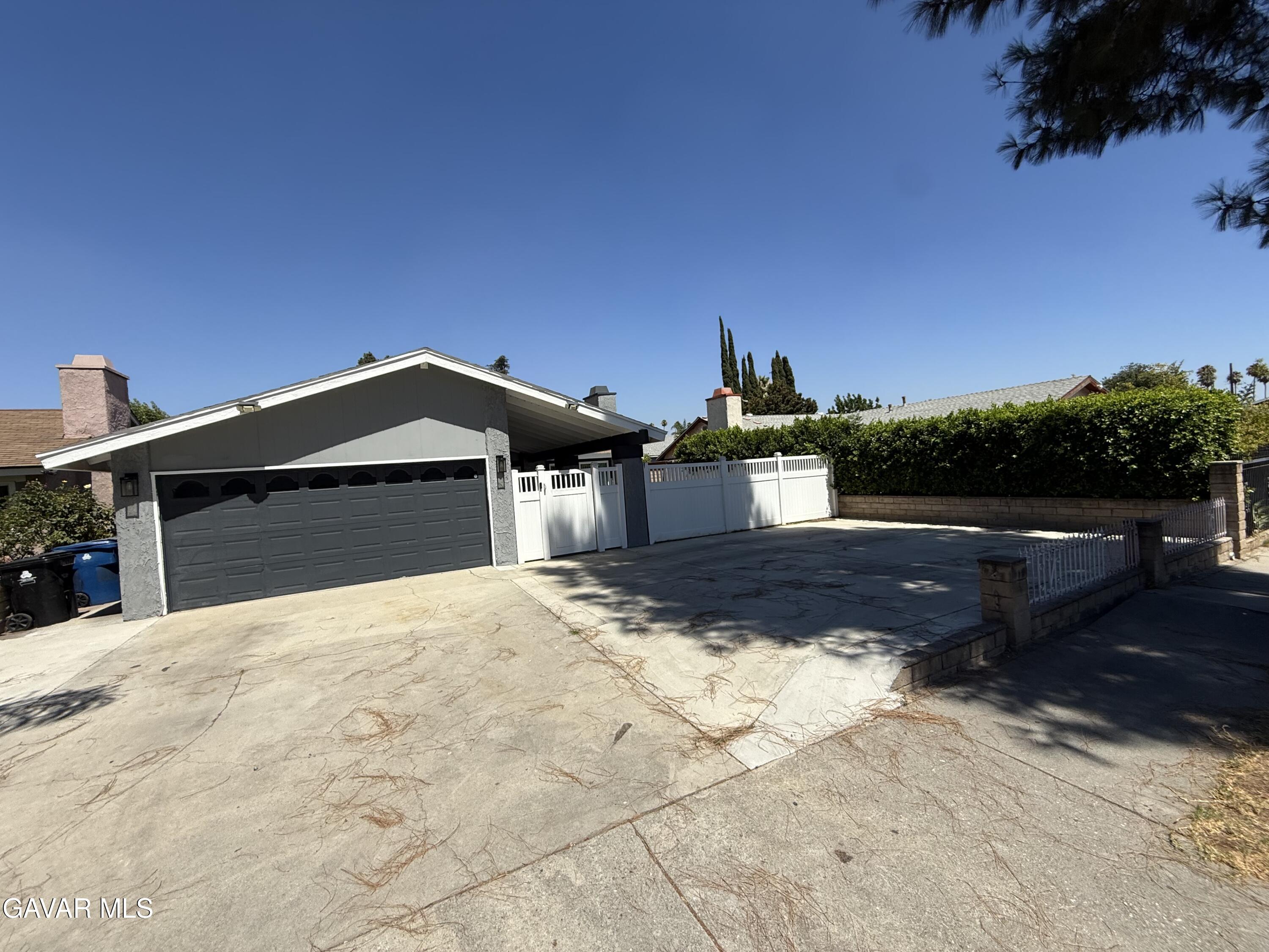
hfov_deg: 102.1
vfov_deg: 85.7
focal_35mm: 14
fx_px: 513
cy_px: 476
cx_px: 634
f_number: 2.2
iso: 50
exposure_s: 1/2717
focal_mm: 2.22
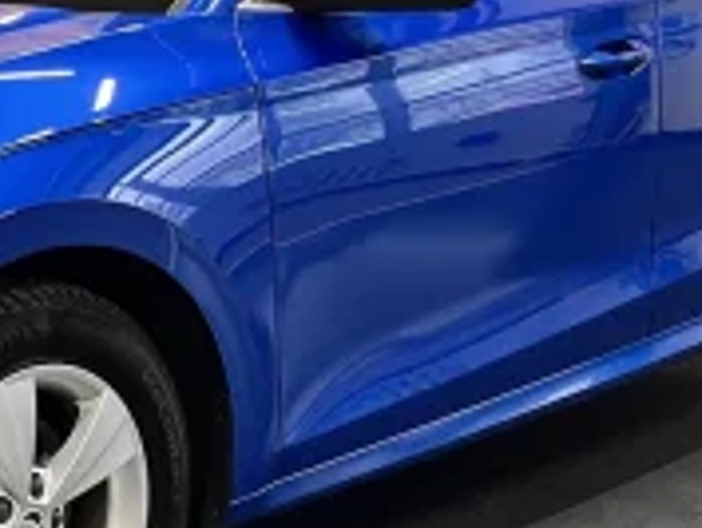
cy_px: -24
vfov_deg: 15.4
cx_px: -95
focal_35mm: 94
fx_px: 1908
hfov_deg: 19.8
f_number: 1.6
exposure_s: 1/76
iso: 125
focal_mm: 5.1
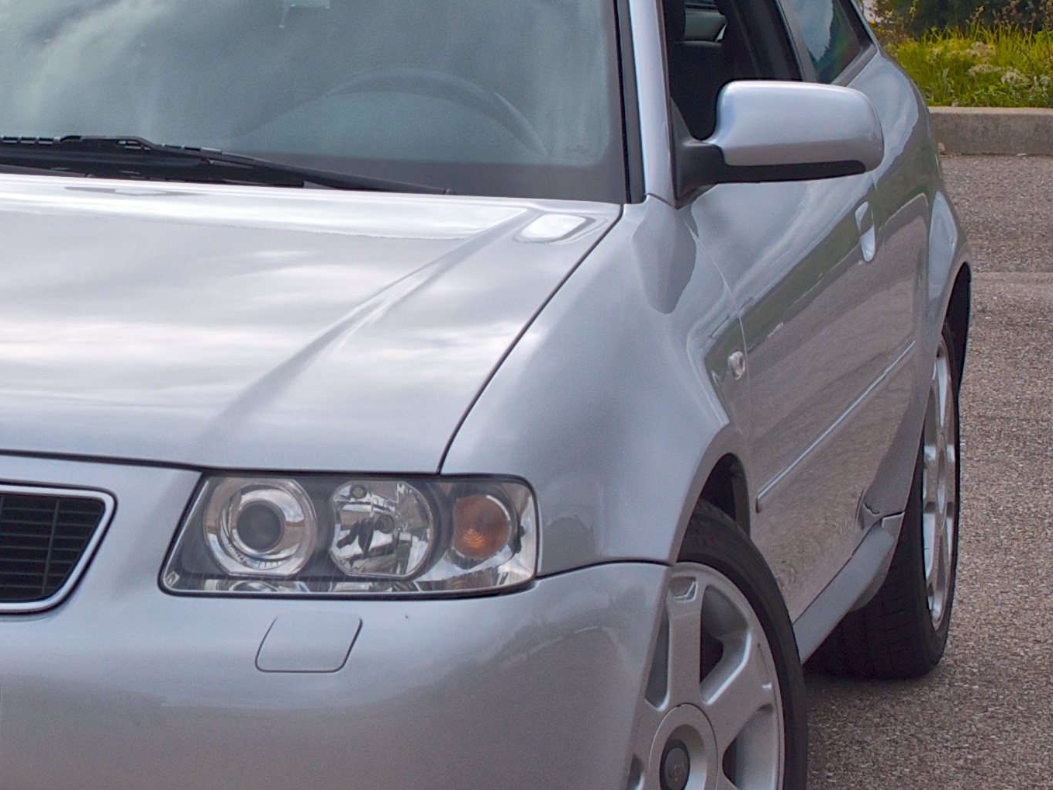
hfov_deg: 10.8
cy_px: 50
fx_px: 5535
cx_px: -26
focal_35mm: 182
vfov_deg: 8.1
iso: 200
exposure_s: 1/400
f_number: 10
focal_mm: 40
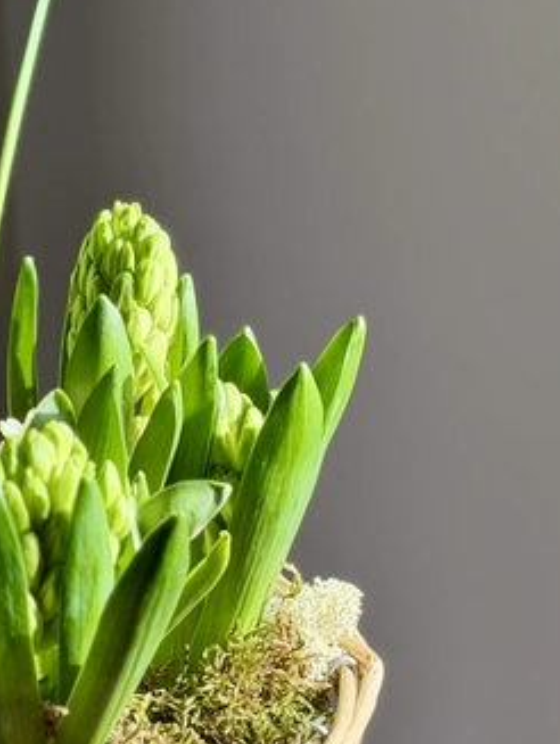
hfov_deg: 11.4
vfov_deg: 15.2
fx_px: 2777
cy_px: 516
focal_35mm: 129
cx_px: -39
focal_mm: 6.76
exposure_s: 1/427
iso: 80
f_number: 1.78
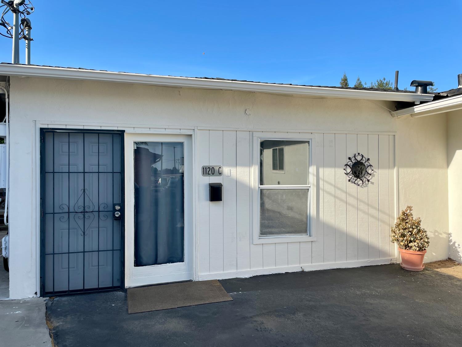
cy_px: 174
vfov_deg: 53.1
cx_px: 231
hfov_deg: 67.3
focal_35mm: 26
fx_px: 347
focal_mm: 4.2
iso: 32
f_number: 1.6
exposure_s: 1/2174
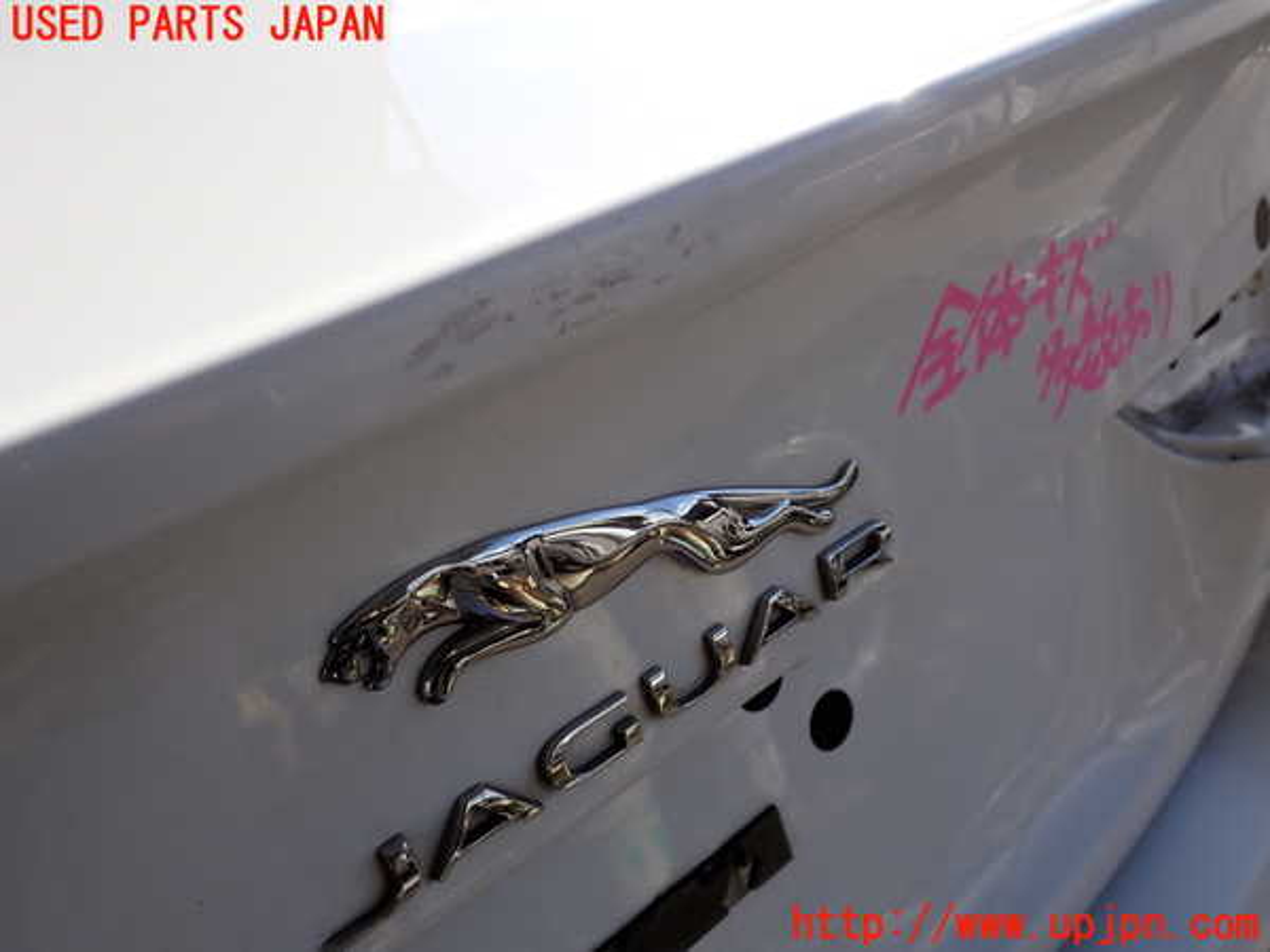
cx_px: 635
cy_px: 476
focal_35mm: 30
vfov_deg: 46.8
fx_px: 1101
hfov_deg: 60.0
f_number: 3.2
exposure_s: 1/800
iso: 100
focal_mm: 5.4
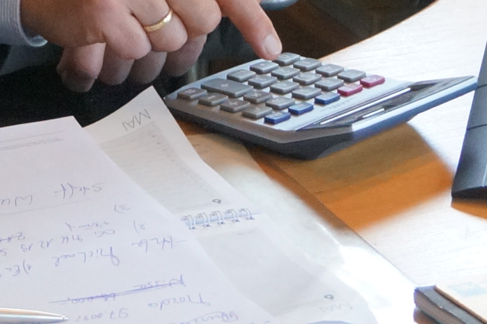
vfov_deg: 6.3
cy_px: -268
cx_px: -116
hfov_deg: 9.6
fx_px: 2865
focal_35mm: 212
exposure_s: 1/160
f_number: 4.5
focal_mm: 28
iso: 1600
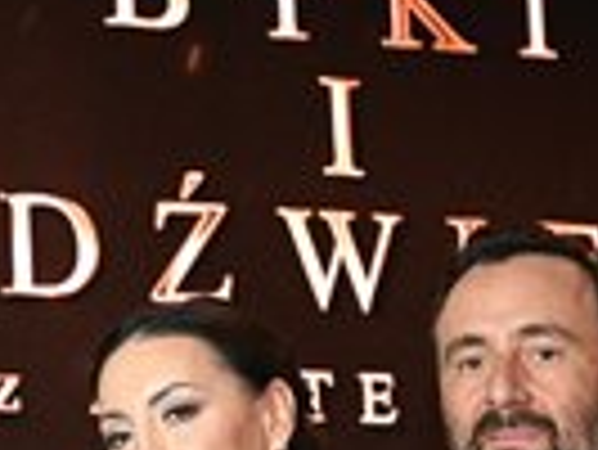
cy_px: 477
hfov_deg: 9.8
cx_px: 328
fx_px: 3493
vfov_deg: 7.3
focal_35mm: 202
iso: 1600
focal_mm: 68
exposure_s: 1/60
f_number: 5.6
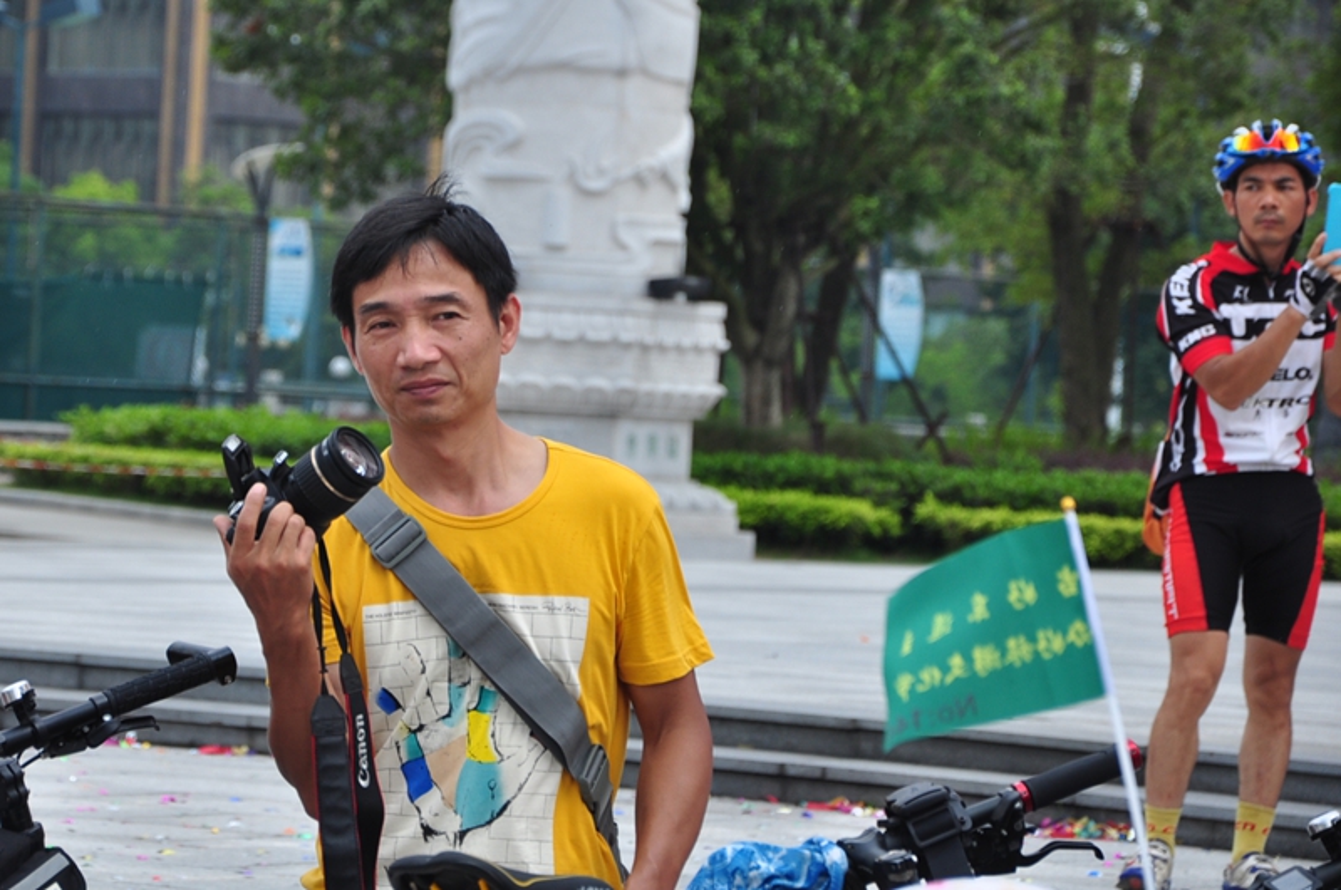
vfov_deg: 8.7
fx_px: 5859
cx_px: 670
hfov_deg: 13.1
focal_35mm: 158
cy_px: 445
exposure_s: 1/500
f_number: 6.3
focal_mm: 105
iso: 200
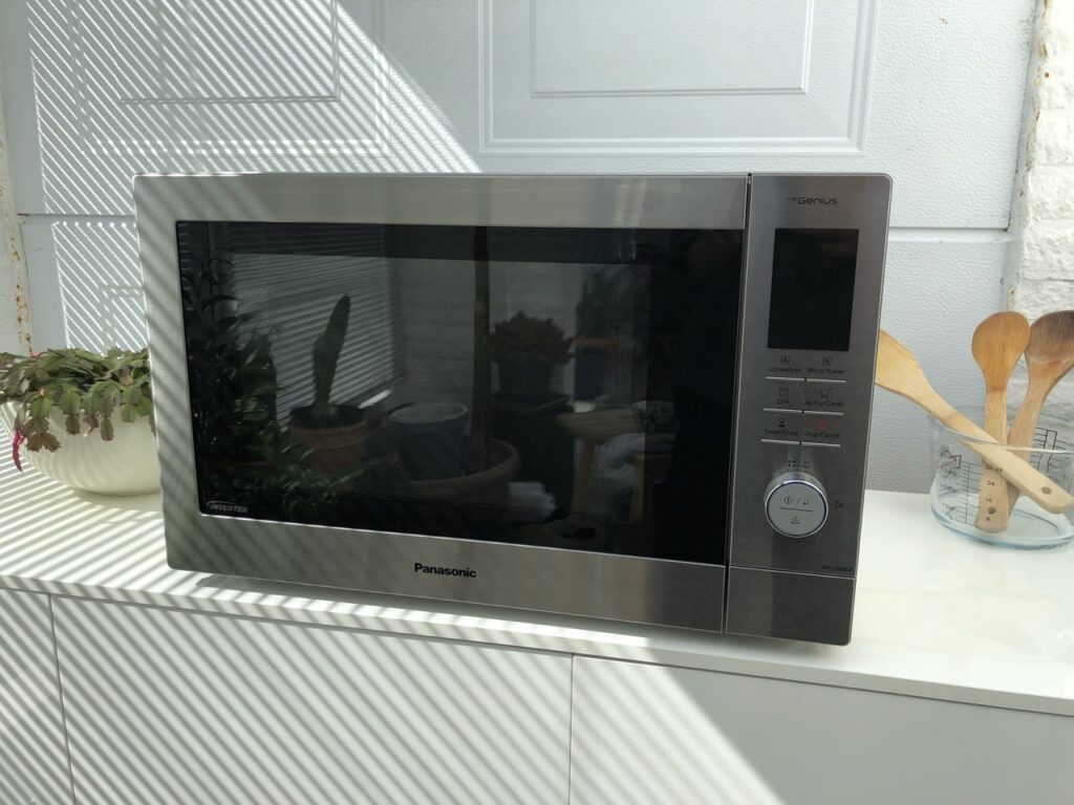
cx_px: 537
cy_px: 402
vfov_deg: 49.7
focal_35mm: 28
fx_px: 869
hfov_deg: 63.4
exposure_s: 1/813
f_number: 1.8
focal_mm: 4
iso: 20
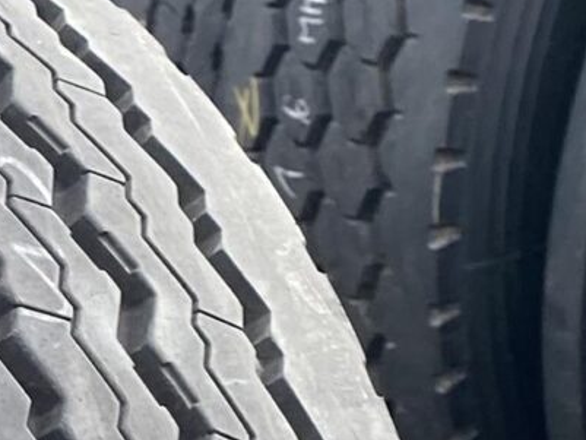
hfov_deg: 11.2
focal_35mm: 166
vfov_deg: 8.3
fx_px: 2811
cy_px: 982
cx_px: -406
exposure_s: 1/267
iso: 32
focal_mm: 4.25
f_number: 1.8
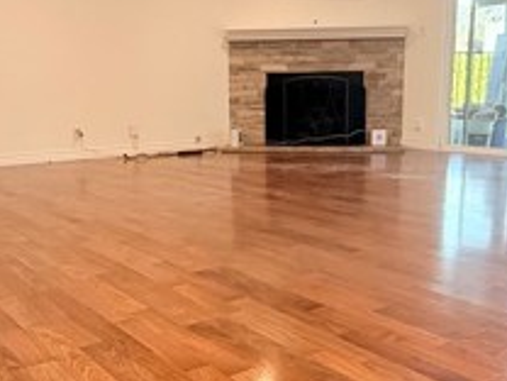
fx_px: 630
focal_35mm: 43
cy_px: 230
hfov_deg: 43.8
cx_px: 271
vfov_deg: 33.5
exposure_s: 1/120
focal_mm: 2.22
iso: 160
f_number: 2.2
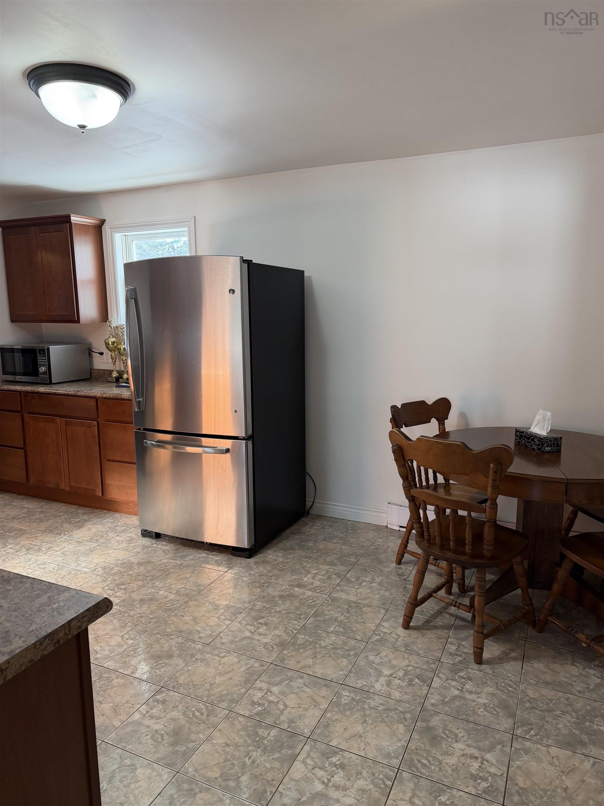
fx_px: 558
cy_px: 403
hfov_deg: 56.8
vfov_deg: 71.6
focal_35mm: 24
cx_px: 302
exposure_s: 1/120
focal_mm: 6.76
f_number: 1.78
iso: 200
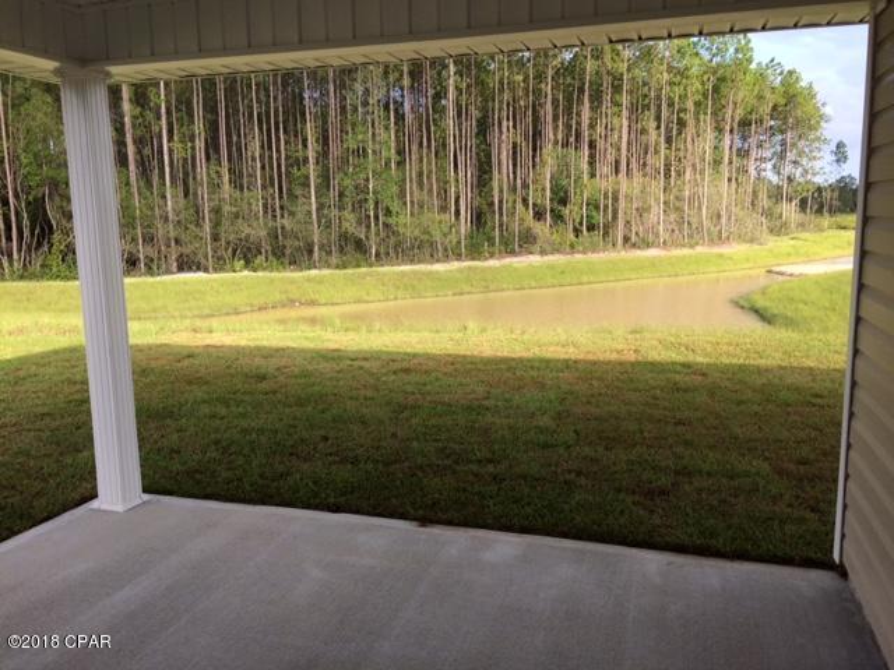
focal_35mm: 29
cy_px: 335
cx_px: 447
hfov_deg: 61.7
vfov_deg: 48.2
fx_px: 749
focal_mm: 4.15
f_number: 2.2
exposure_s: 1/323
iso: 32
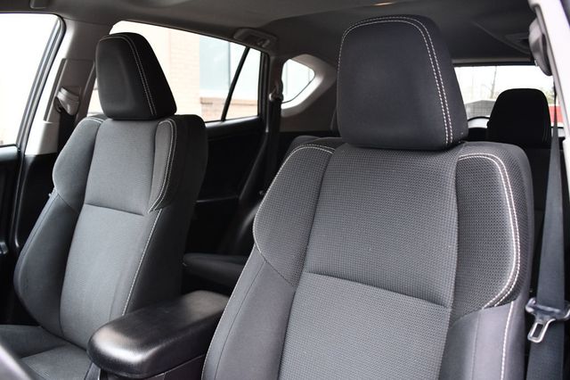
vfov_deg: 42.3
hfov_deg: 60.3
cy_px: 190
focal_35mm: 31
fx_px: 491
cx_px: 285
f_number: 3.8
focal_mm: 21
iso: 1800
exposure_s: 1/125
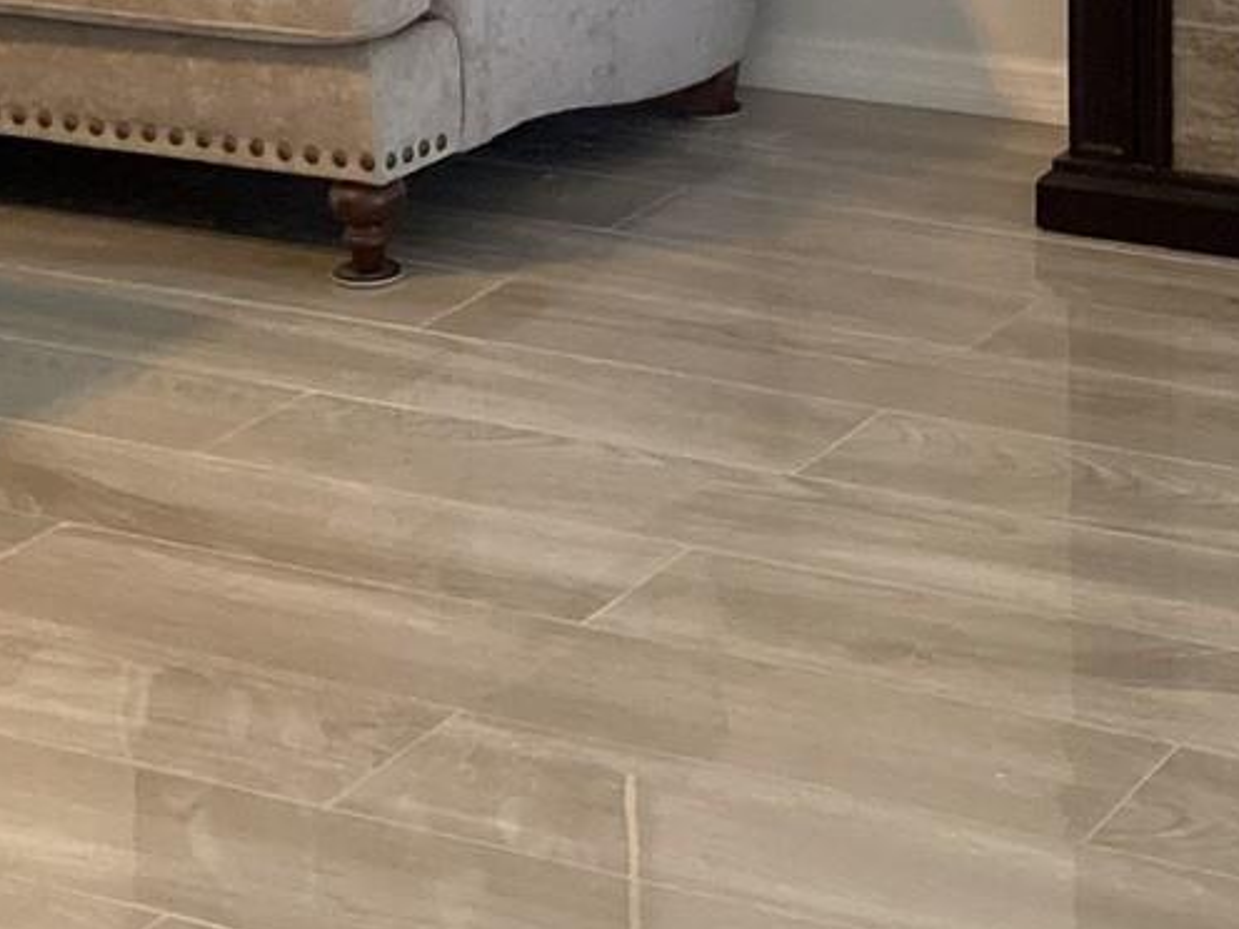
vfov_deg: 13.9
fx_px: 3579
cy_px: -462
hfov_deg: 19.3
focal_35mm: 100
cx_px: 1092
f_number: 2.4
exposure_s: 1/40
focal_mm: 3.3
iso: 320
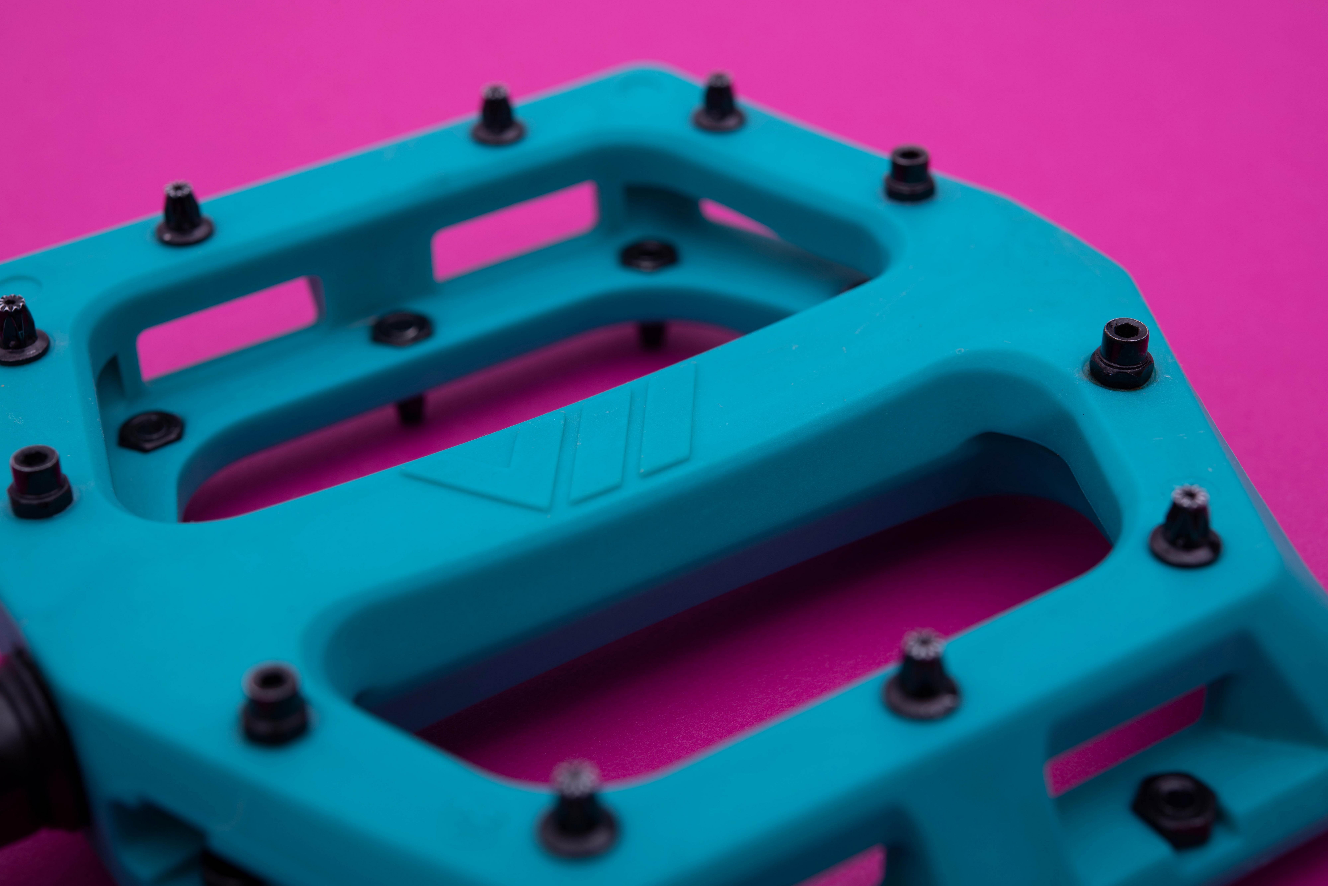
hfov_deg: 33.4
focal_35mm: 60
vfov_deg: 22.6
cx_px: 664
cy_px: 443
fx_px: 2213
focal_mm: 60
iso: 80
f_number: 11
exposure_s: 1/125
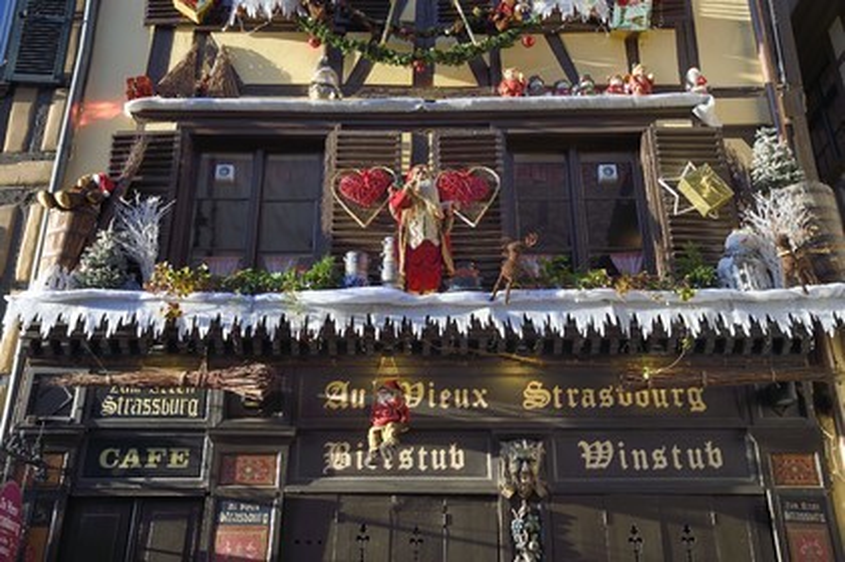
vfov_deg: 35.0
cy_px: 281
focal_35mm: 38
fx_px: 891
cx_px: 422
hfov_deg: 50.7
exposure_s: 1/125
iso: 200
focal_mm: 38
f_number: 7.1
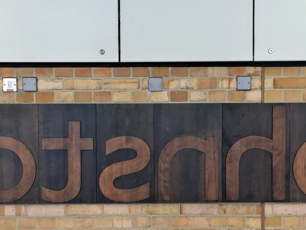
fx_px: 619
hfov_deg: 27.8
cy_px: 167
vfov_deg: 20.9
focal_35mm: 70
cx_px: 154
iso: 40
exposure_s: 1/100
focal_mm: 4.15
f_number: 2.2
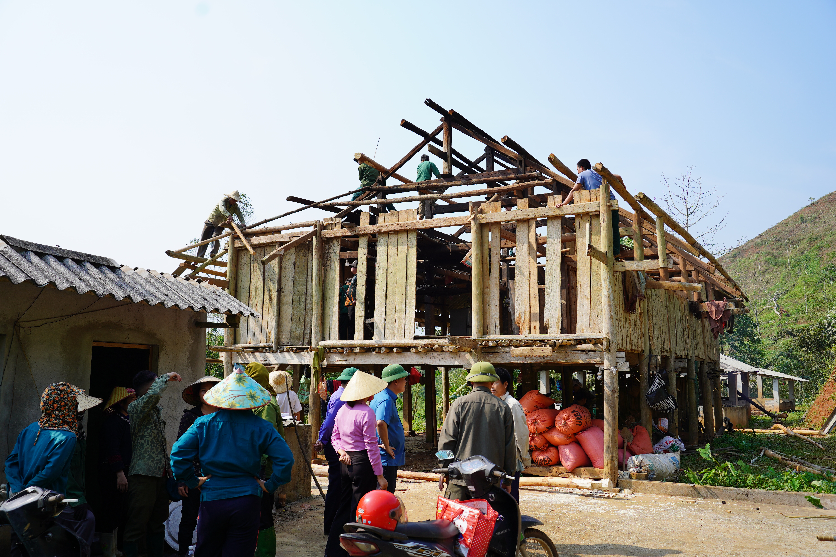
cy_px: 278
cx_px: 418
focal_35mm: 29
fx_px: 673
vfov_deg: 45.0
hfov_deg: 63.7
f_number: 4.5
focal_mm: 29
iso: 100
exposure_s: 1/500
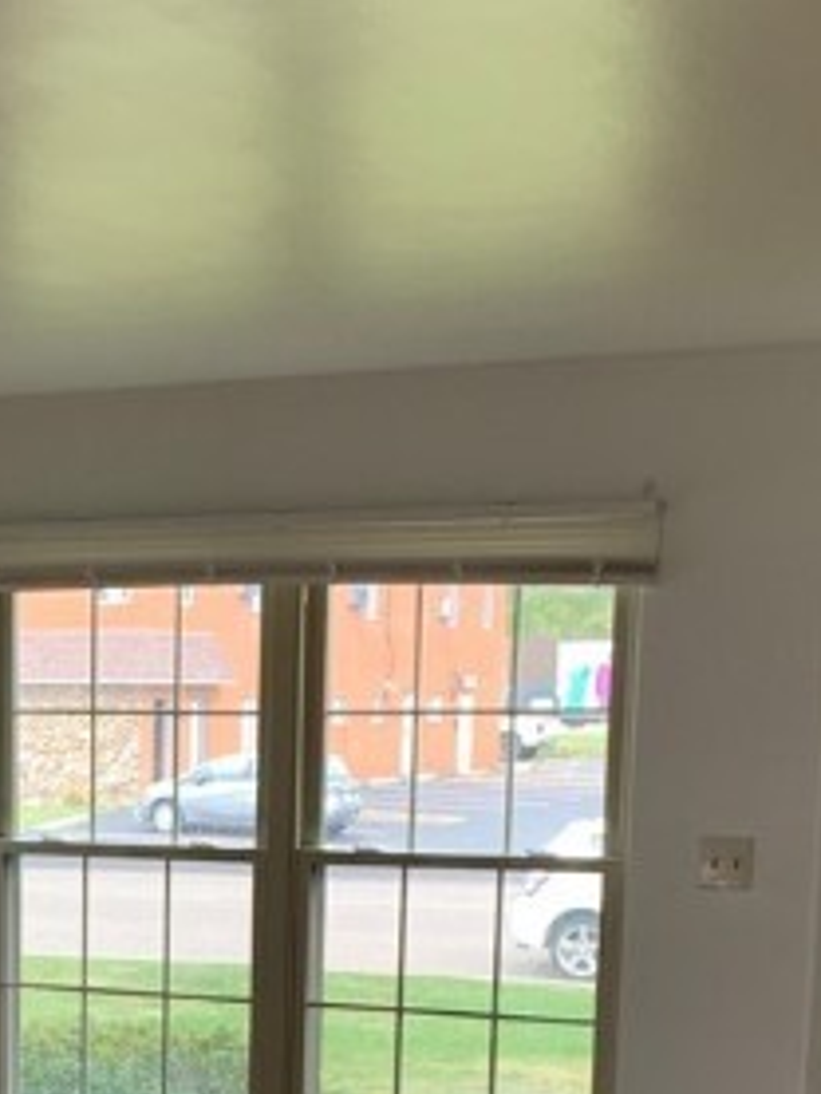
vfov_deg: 25.5
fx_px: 2275
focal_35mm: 72
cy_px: 1133
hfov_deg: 20.0
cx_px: 43
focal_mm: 4.25
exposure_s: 1/90
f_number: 1.8
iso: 100
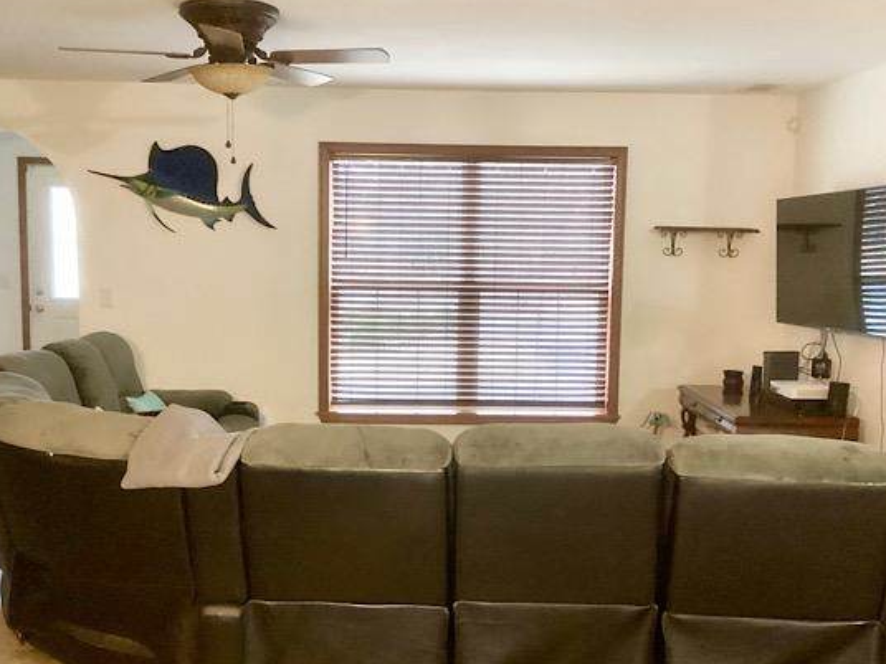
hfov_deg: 50.1
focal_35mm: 37
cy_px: 350
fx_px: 947
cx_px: 436
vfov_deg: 38.7
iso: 500
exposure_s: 1/30
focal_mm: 3.3
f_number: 2.4
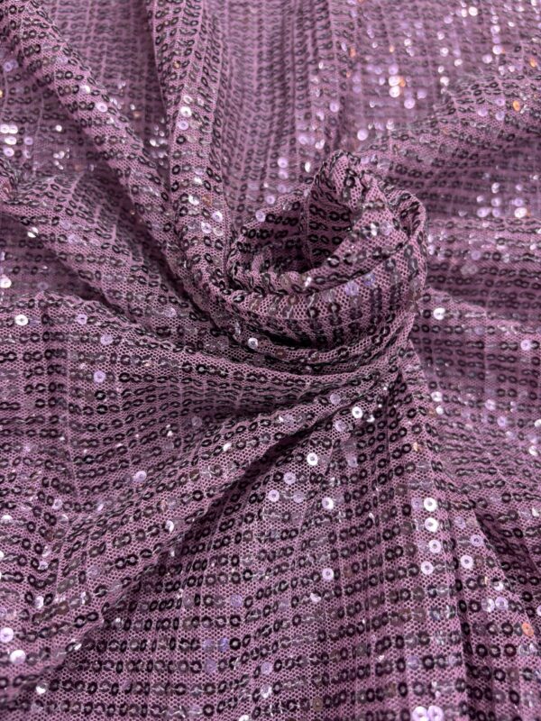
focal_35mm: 26
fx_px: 542
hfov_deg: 53.1
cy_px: 360
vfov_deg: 67.3
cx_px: 270
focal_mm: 5.96
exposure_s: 1/50
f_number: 1.6
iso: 160
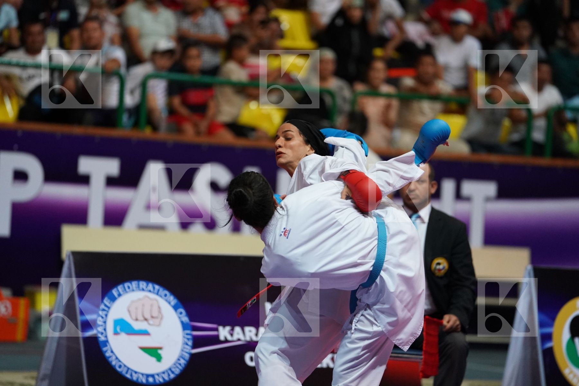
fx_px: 3216
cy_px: 193
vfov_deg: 6.9
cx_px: 290
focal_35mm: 200
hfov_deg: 10.3
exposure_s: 1/1000
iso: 4000
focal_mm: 200
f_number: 2.8
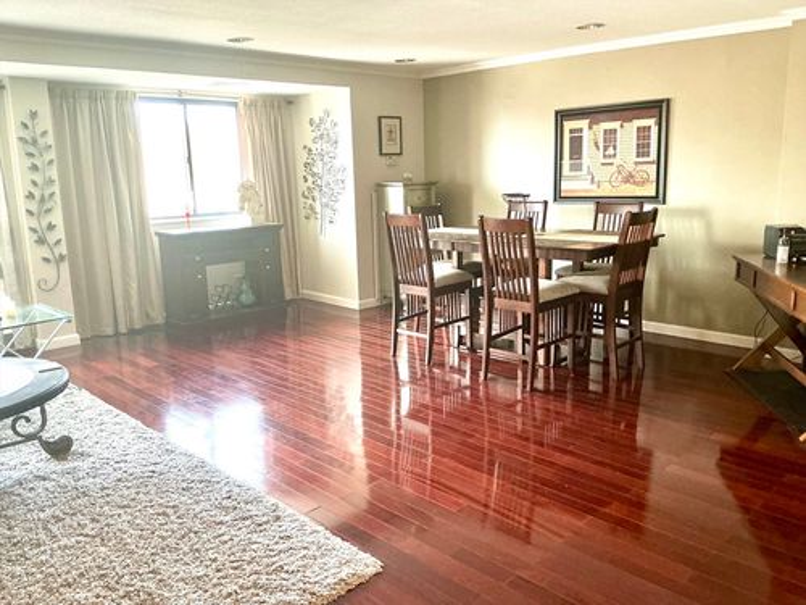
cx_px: 403
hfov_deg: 61.7
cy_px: 302
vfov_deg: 48.2
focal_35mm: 29
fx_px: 675
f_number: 1.8
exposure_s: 1/60
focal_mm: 3
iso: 160
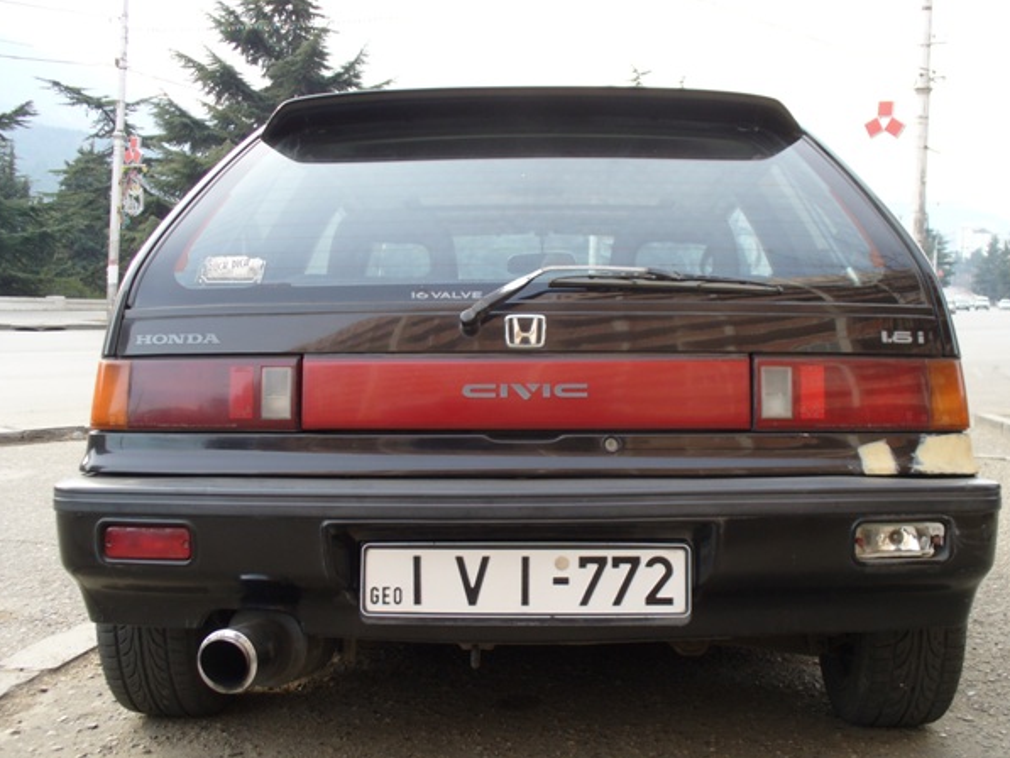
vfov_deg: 32.2
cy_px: 403
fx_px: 1313
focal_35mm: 45
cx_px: 521
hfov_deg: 42.1
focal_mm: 7
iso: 64
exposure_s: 1/100
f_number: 2.9
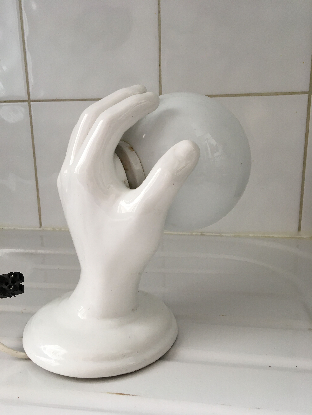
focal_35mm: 29
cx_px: 156
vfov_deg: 61.7
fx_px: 349
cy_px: 208
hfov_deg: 48.2
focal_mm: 4.15
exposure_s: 1/33
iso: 32
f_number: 2.2
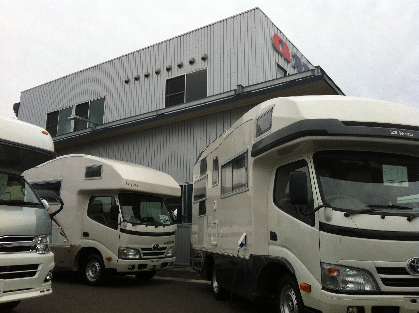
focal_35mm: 35
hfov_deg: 52.7
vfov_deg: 40.6
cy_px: 156
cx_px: 210
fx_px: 423
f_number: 2.8
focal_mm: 3.85
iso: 80
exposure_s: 1/603
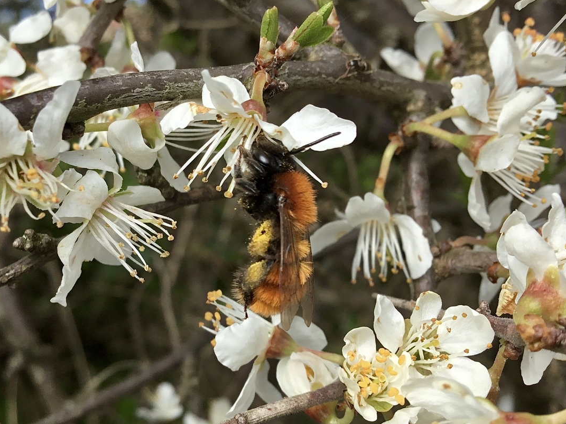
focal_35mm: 33
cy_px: 223
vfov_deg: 42.9
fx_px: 539
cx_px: 282
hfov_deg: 55.4
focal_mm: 3.3
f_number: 2.4
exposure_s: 1/646
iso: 25
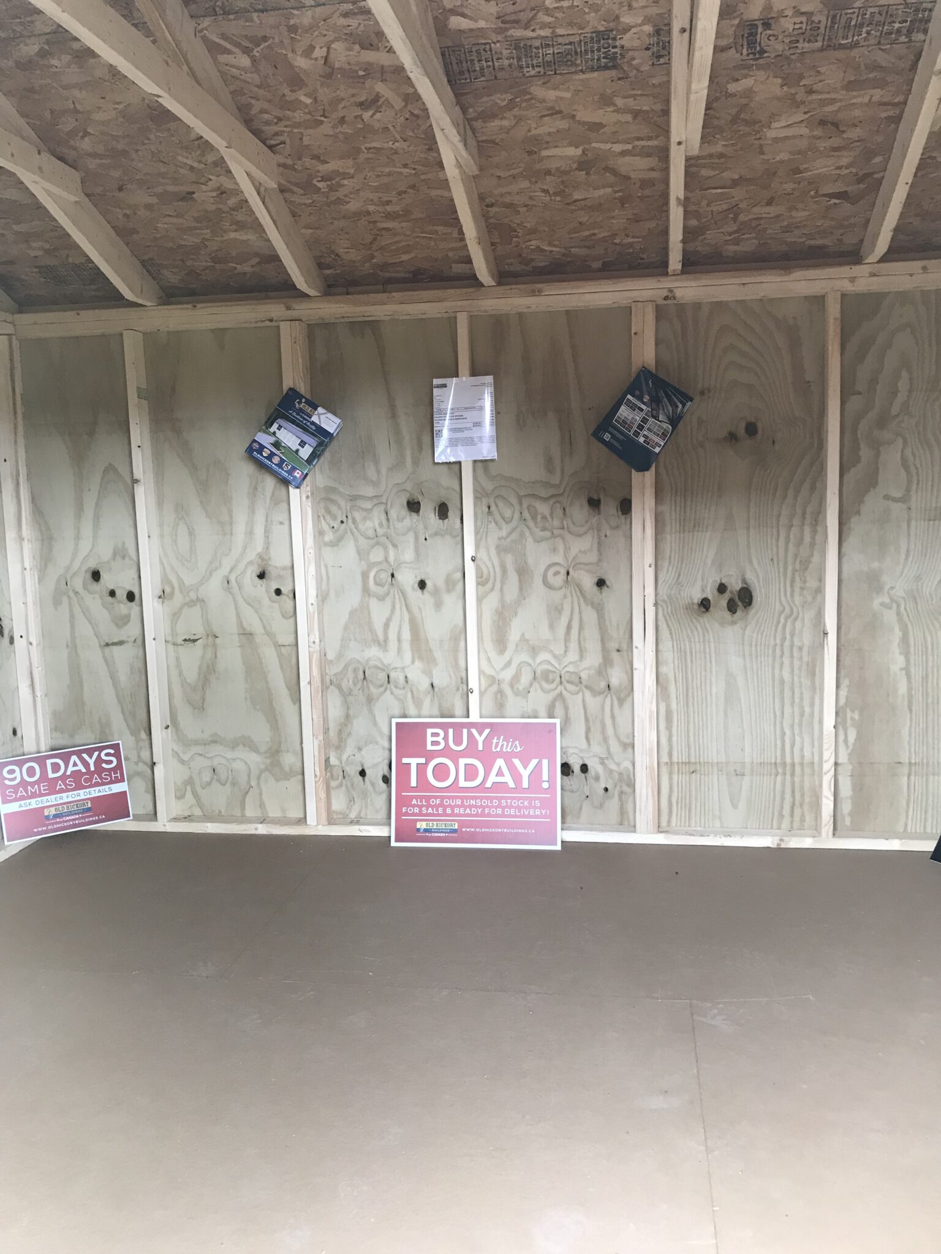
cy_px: 627
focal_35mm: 28
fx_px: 1015
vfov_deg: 63.4
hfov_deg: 49.7
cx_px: 470
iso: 32
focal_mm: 3.99
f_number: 1.8
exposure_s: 1/30
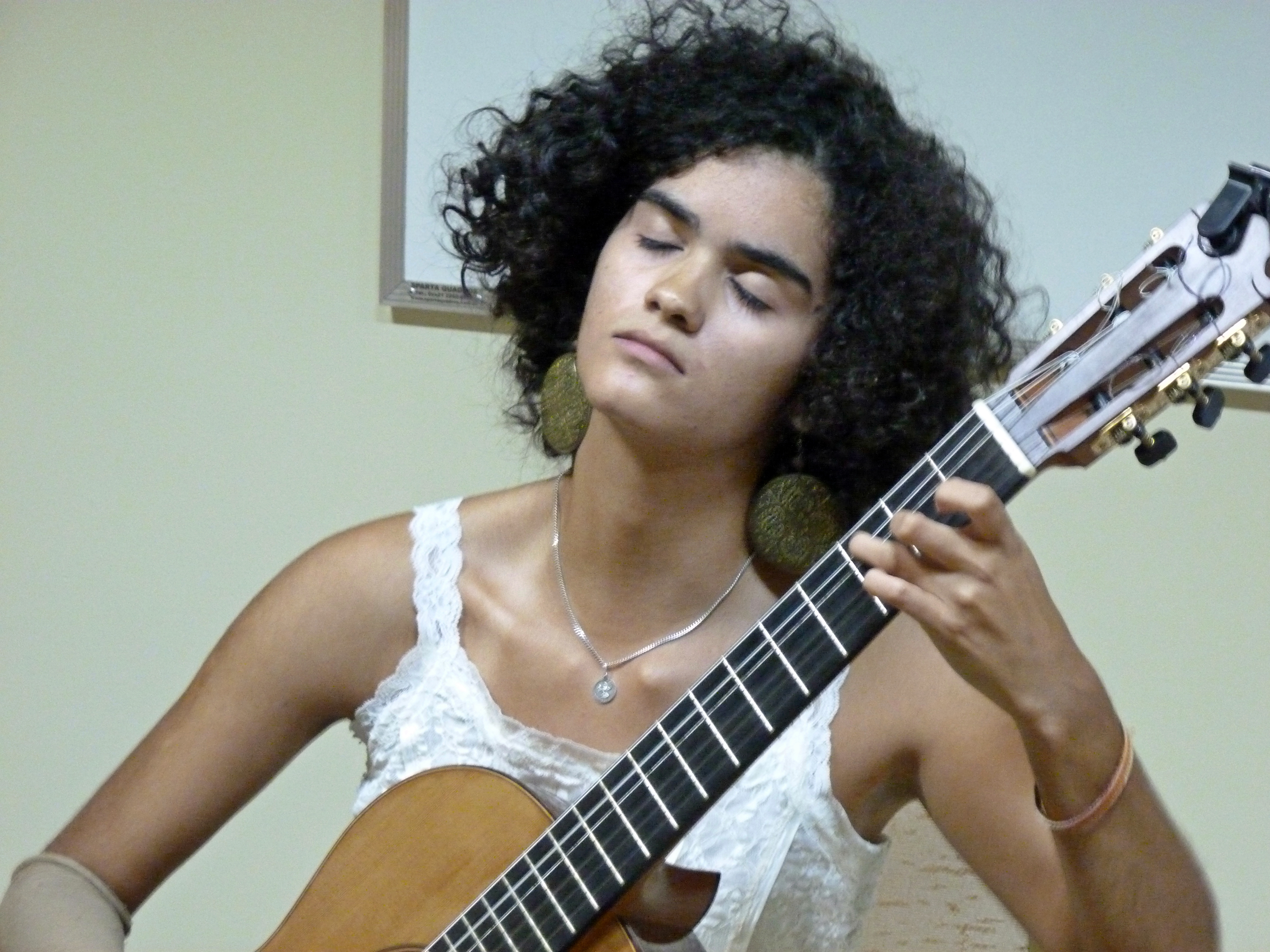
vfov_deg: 8.7
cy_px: 476
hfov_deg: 11.6
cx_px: 635
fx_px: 6237
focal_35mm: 170
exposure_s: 1/13
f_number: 3.8
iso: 800
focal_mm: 30.7
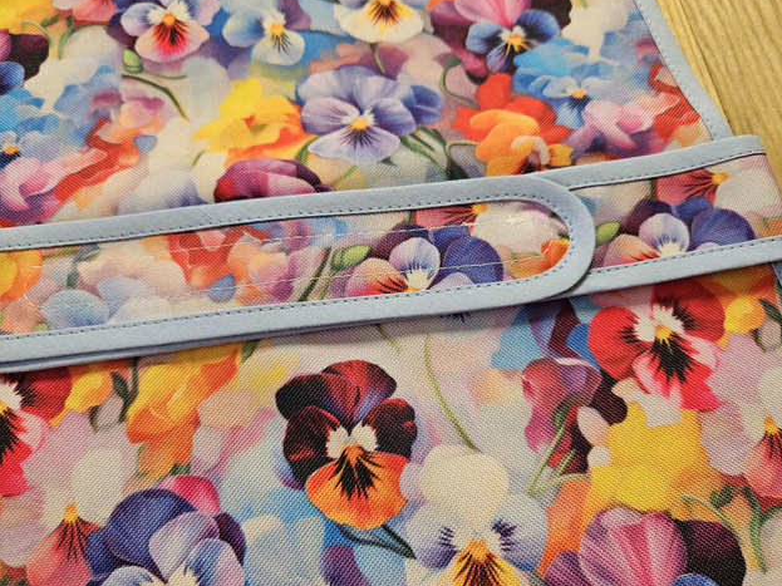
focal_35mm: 24
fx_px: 542
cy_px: 290
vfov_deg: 56.8
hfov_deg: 71.6
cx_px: 407
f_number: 1.8
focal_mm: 5.4
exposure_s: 1/100
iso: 500
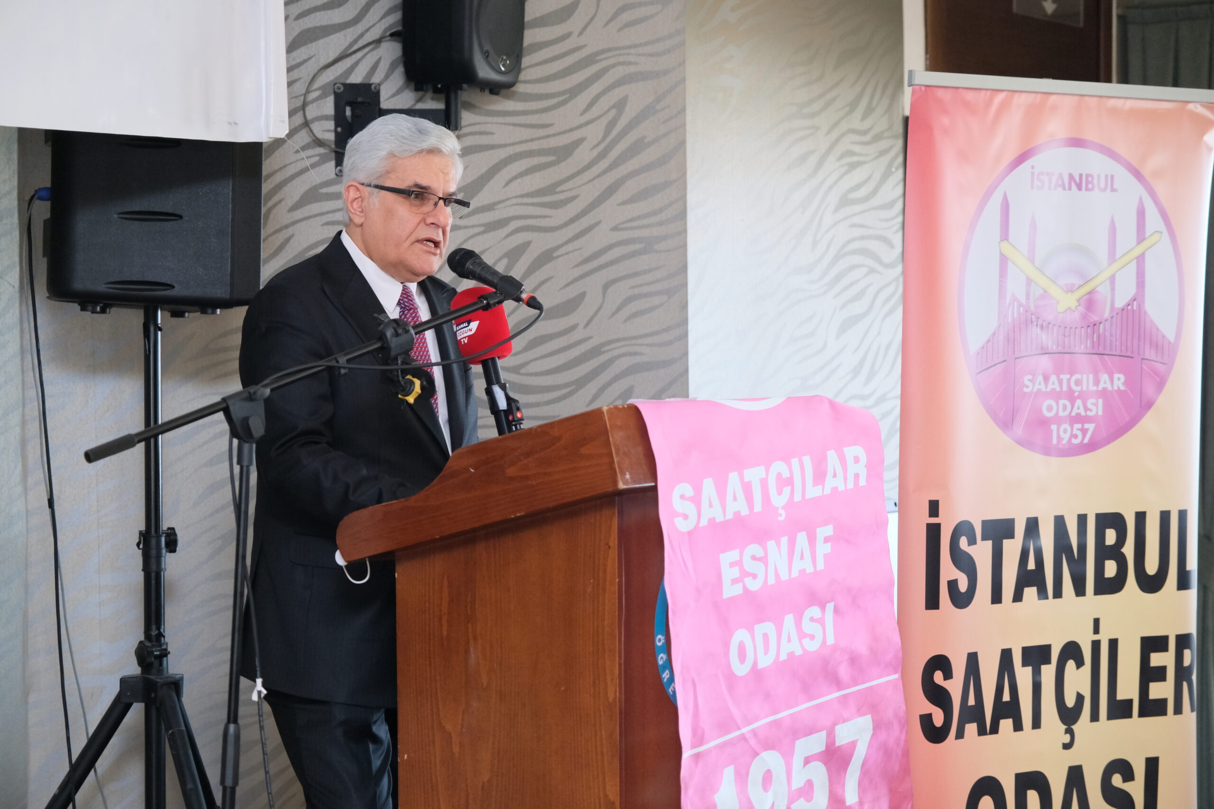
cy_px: 404
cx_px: 607
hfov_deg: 24.5
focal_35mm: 83
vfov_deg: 16.5
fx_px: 2799
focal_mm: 55
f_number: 2.8
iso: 2000
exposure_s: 1/160
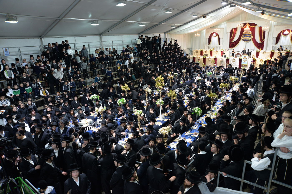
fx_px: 195
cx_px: 146
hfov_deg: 73.8
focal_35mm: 24
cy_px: 97
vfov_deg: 53.1
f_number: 4.5
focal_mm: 24
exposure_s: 1/60
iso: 1250
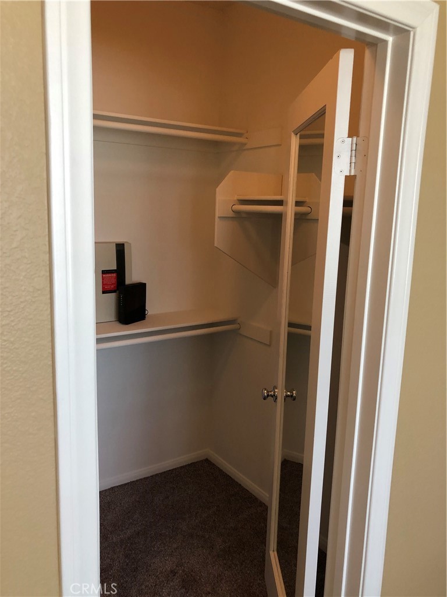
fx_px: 482
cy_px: 298
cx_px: 224
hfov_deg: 49.7
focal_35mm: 28
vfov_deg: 63.4
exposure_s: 1/15
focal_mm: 3.99
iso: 40
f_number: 1.8
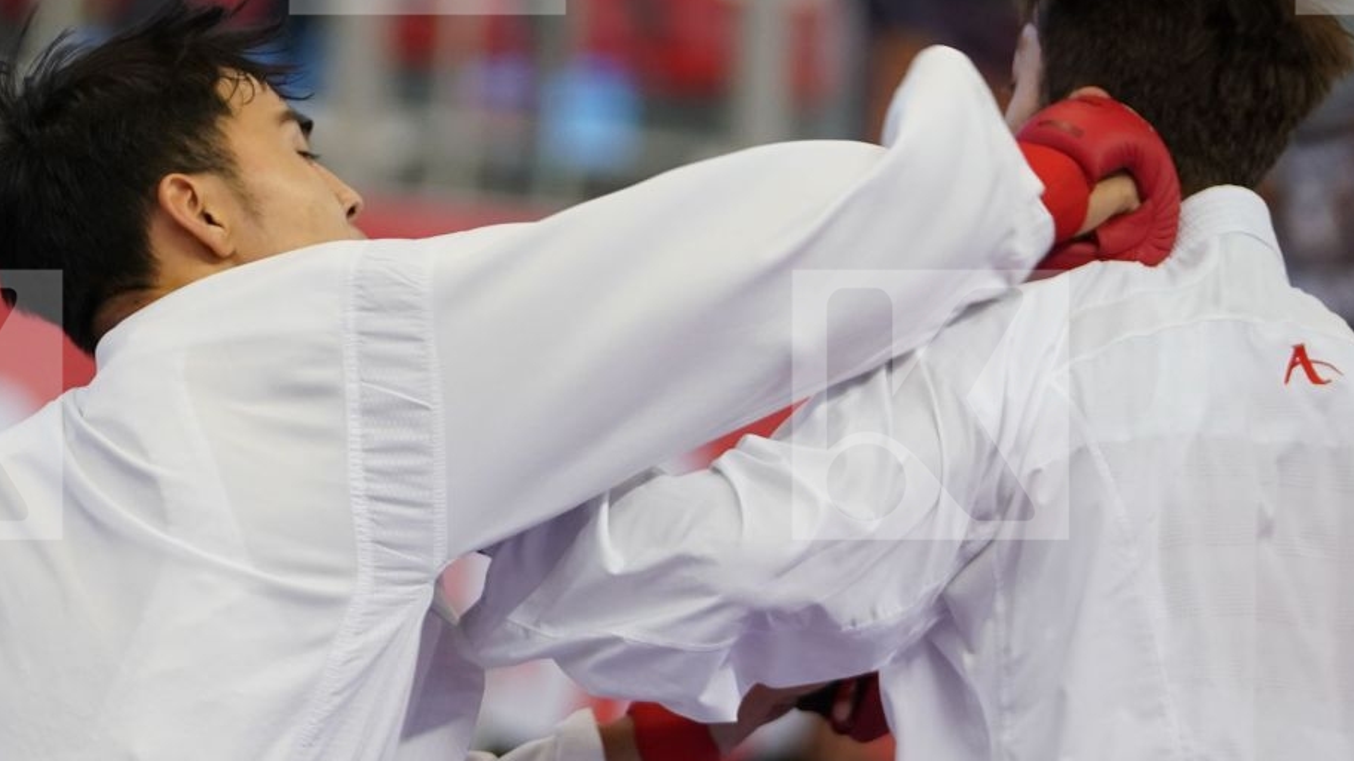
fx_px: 10017
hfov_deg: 7.7
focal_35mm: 279
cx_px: 428
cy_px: 405
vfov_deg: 4.4
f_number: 2.8
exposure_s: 1/1000
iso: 2000
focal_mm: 135
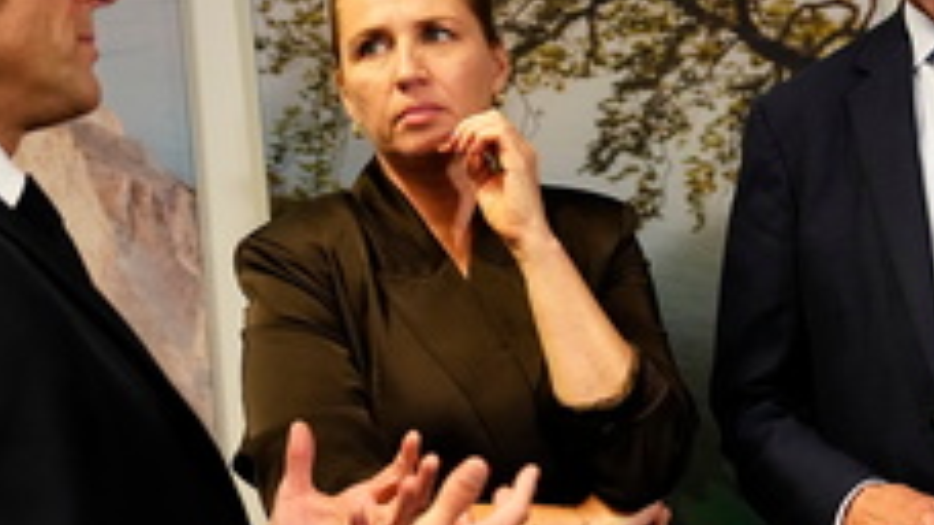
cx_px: 713
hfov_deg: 24.2
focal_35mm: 87
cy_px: 301
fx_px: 2154
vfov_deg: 13.9
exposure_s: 1/125
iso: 4000
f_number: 2.8
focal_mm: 37
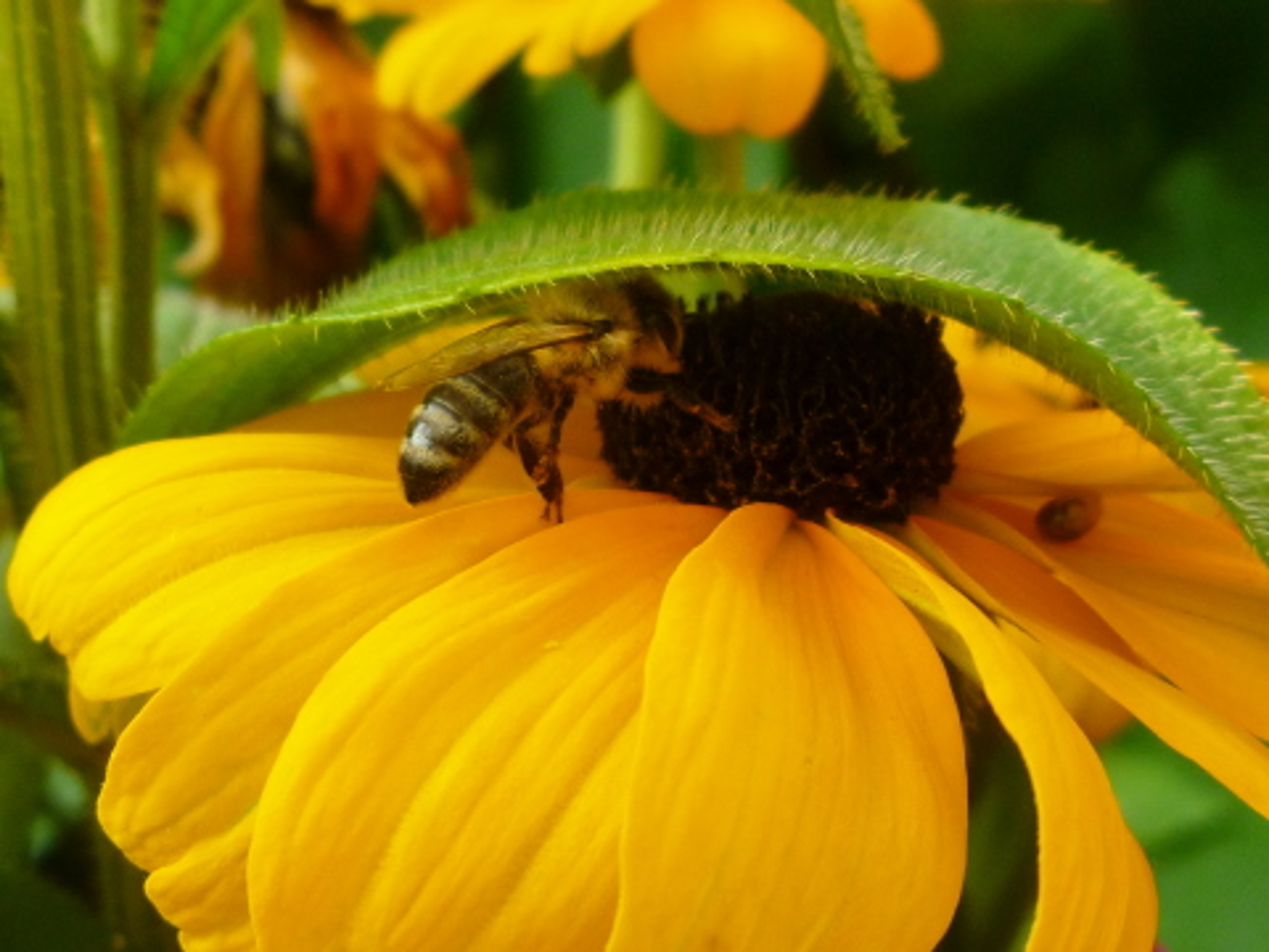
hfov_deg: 34.3
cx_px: 634
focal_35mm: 56
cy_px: 476
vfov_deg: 26.1
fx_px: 2053
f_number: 3.7
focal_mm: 6.3
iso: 160
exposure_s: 1/200
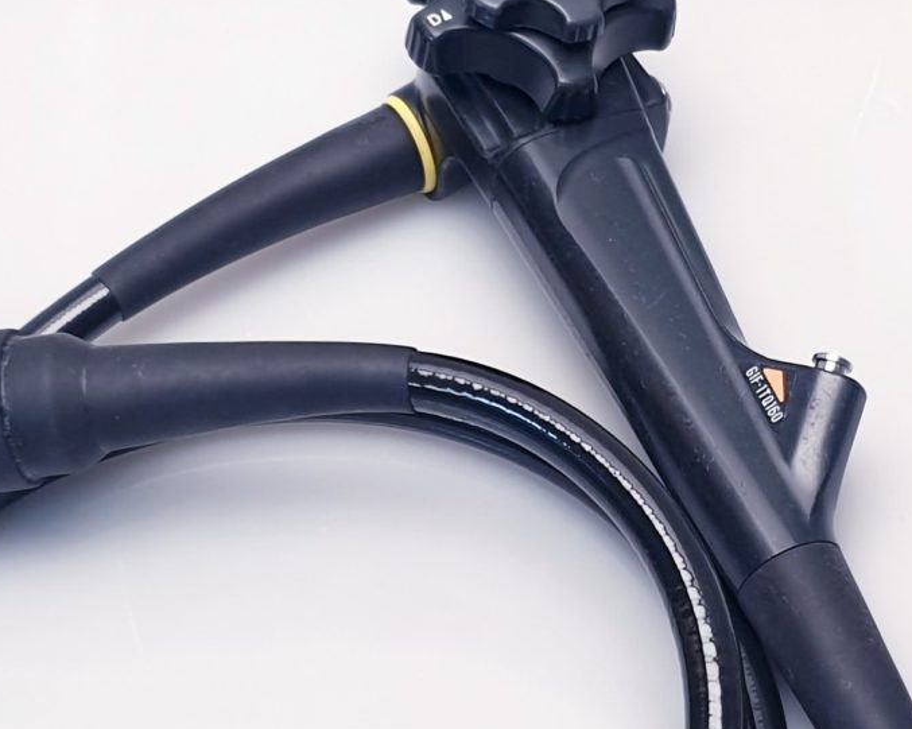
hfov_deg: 19.8
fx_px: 2590
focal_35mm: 96
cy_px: 465
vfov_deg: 16.0
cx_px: 714
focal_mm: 4.3
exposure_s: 1/50
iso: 50
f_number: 1.5
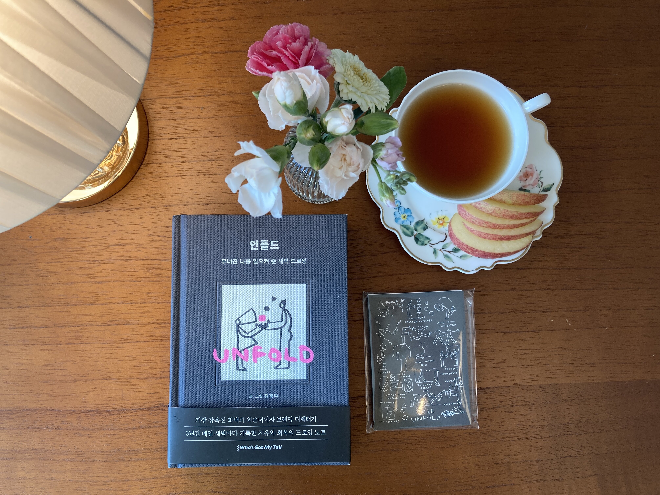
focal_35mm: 28
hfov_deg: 63.4
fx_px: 534
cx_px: 330
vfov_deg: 49.8
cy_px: 248
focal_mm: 3.99
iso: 50
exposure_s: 1/120
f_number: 1.8
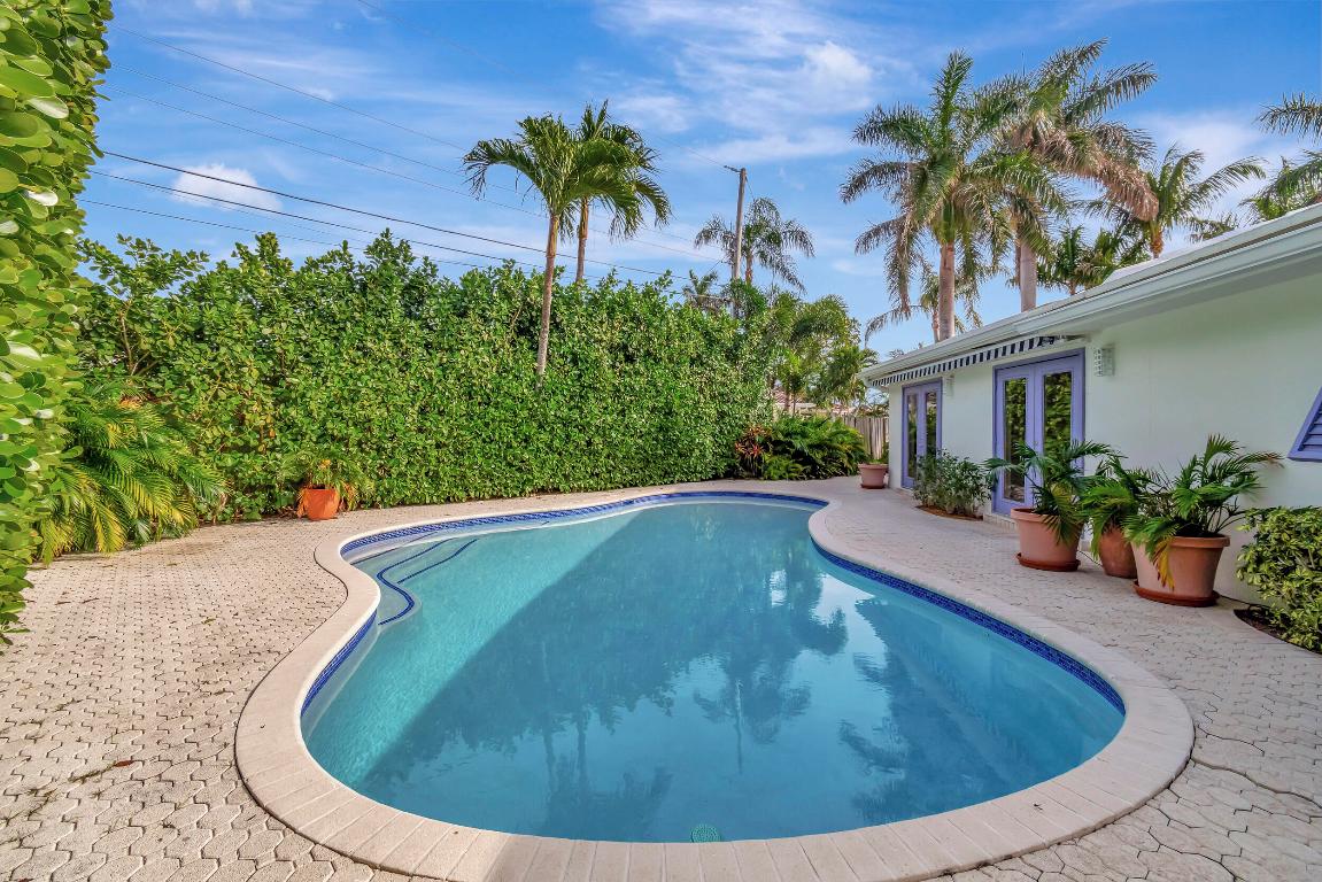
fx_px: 551
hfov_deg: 100.4
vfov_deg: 77.4
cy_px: 441
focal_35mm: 15
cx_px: 661
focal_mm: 10
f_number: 8
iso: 500
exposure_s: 1/2000
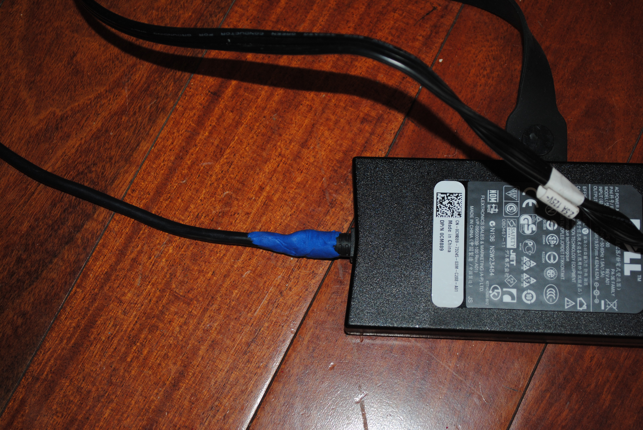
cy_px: 215
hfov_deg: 31.9
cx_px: 322
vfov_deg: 21.6
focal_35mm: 63
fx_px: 1127
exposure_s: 1/60
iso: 200
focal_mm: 42
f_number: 5.3
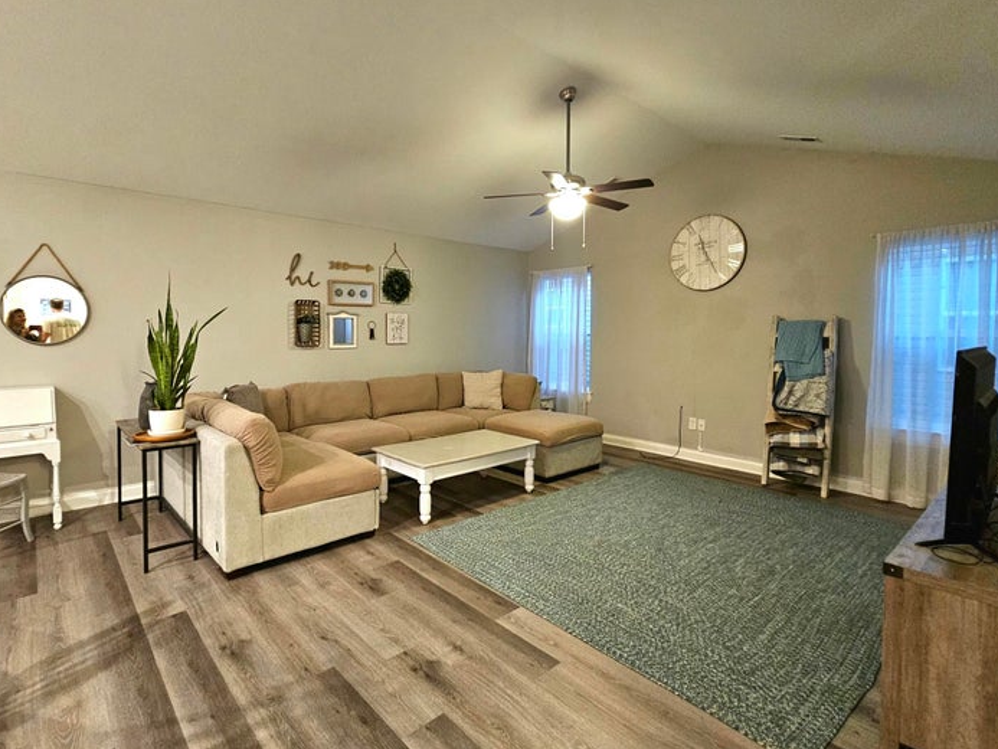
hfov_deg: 94.4
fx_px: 461
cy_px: 360
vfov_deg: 78.1
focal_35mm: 16
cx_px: 480
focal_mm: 2.2
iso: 640
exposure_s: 1/24
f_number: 2.2
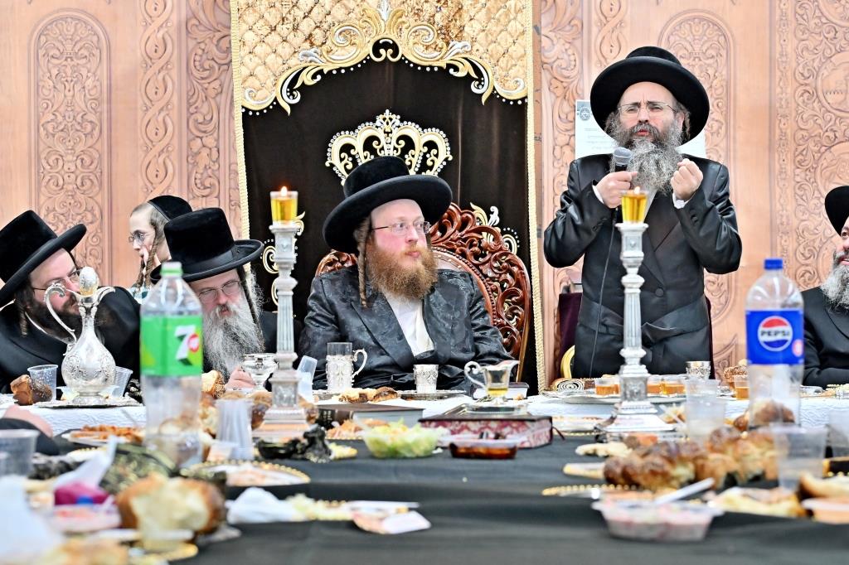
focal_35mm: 81
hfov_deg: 25.1
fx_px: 1910
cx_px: 424
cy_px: 282
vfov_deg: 16.8
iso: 640
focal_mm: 54
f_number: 4
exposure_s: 1/160
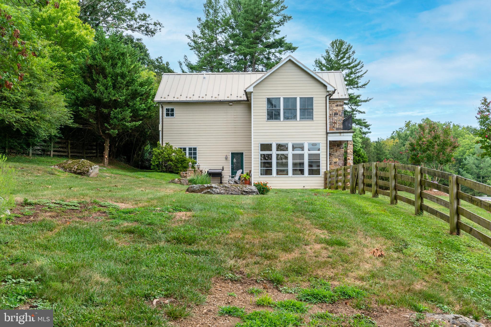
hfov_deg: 53.1
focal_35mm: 36
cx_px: 246
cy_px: 164
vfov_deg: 36.9
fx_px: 491
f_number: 8
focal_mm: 24
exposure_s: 1/200
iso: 250
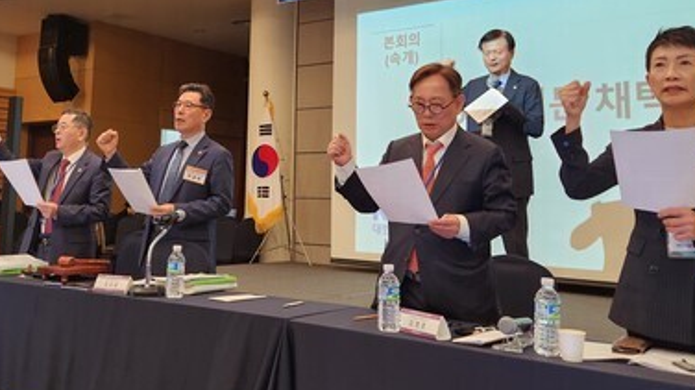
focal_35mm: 40
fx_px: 737
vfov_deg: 29.1
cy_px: 83
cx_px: 298
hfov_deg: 50.3
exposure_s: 1/120
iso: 160
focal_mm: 5.4
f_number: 1.8
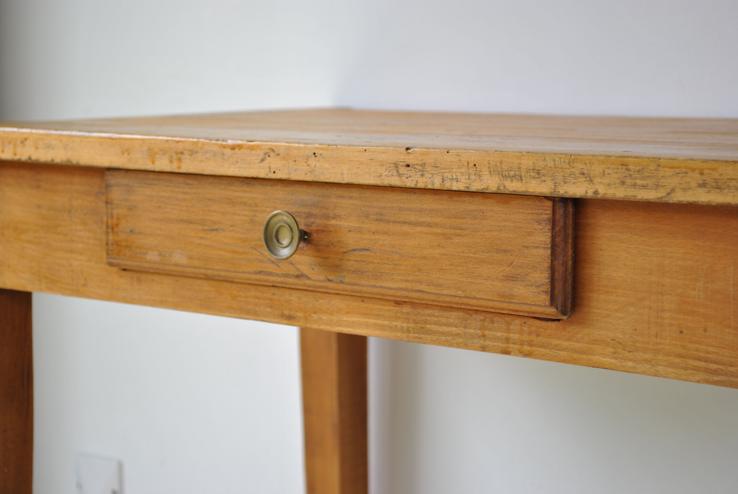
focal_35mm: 82
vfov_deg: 16.6
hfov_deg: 24.6
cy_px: 247
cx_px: 369
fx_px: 1693
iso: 100
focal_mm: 55
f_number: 6.3
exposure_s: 1/60
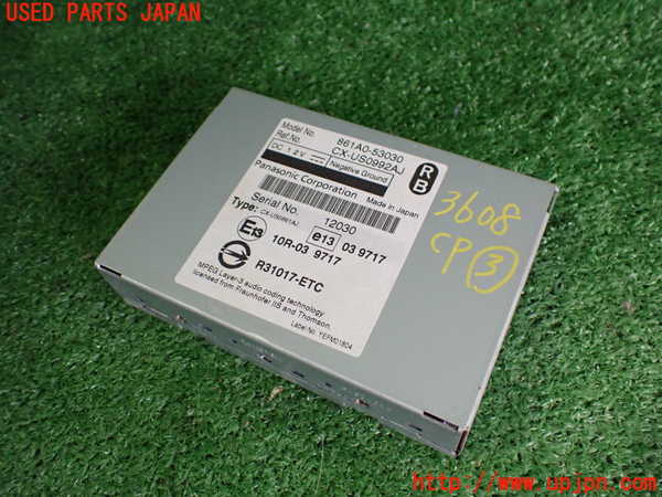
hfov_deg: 60.0
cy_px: 248
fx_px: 574
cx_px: 331
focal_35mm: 30
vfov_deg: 46.8
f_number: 2.3
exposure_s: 1/100
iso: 800
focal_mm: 5.4
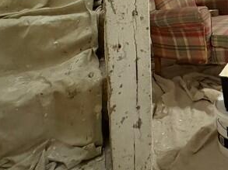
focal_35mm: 49
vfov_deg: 25.6
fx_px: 322
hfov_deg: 35.2
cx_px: 230
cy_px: -48
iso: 800
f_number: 2.2
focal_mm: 2.22
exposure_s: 1/33
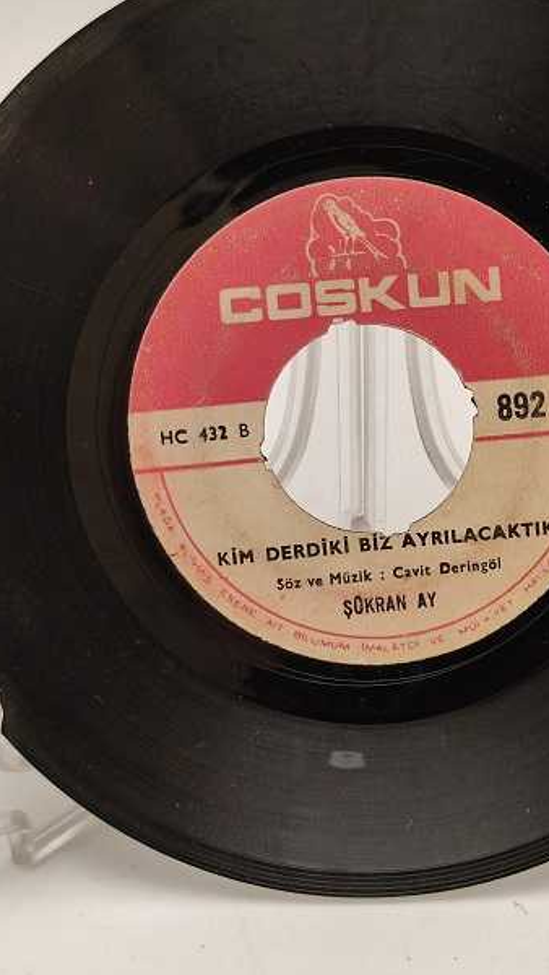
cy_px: 429
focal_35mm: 69
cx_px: 362
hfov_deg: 17.5
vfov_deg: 30.5
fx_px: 1784
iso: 227
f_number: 1.69
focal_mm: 6.72
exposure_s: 1/50
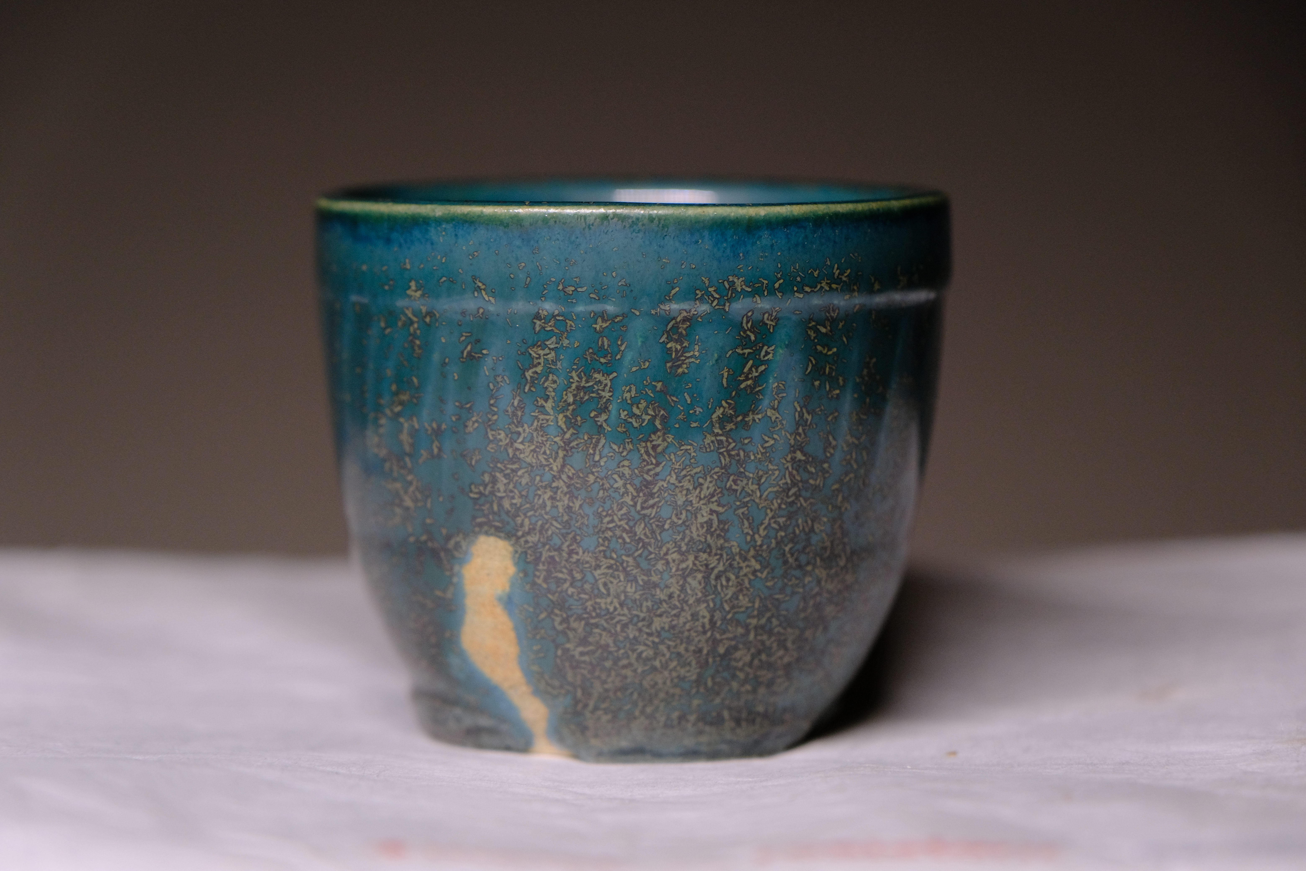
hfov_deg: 17.1
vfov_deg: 11.4
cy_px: 436
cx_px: 653
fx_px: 4353
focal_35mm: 120
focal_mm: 80
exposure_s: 1/120
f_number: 4
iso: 1000
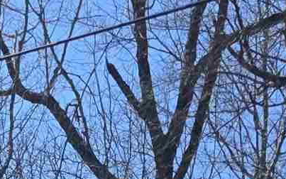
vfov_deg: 6.0
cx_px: -223
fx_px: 1450
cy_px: 700
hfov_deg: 10.6
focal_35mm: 186
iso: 80
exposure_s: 1/3589
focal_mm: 6.3
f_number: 1.7
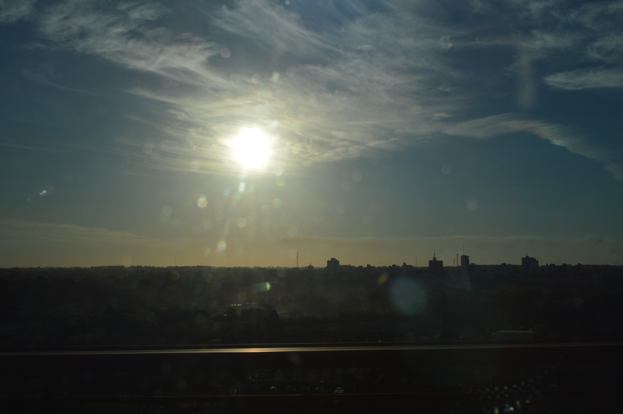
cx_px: 312
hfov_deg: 46.4
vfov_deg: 31.8
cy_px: 207
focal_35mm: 42
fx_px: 726
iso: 100
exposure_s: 1/200
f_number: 13
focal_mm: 28
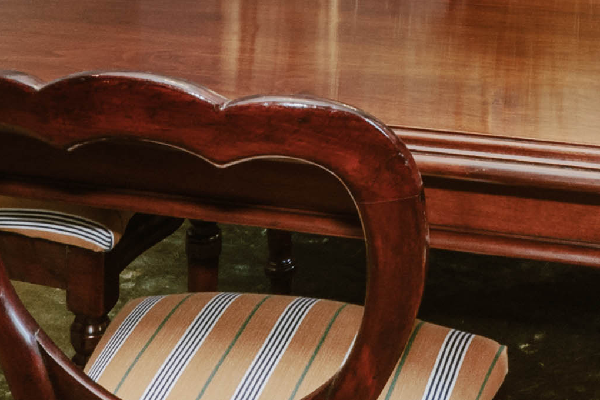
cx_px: 417
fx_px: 1433
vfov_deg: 13.6
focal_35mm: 86
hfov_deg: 23.5
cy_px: -391
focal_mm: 14.5
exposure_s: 1
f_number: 11
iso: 200
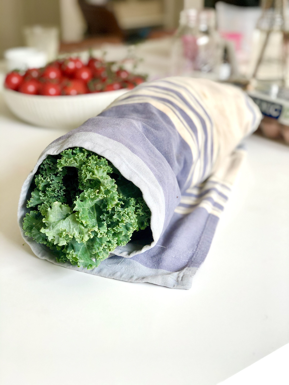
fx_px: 579
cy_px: 192
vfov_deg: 36.8
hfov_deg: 28.0
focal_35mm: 52
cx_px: 144
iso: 40
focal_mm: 6
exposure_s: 1/60
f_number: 2.4
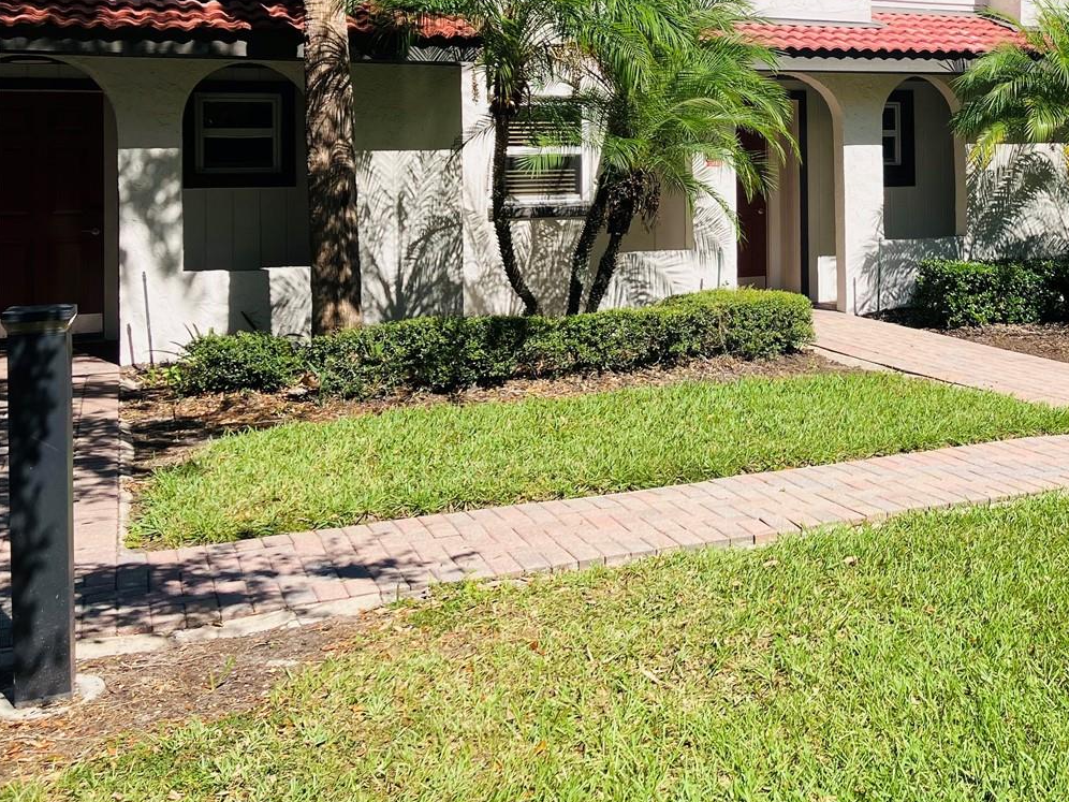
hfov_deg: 40.4
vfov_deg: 31.4
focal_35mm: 45
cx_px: 854
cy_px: 165
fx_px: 1390
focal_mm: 3.99
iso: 32
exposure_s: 1/1473
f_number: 1.8
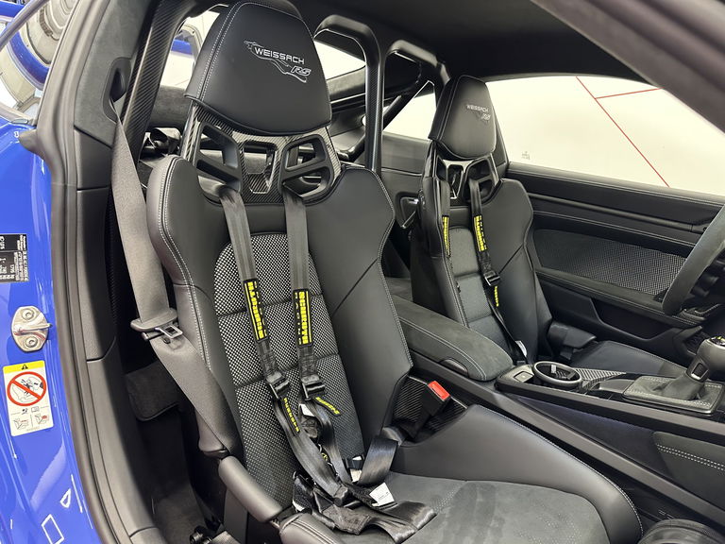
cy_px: 272
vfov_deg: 56.8
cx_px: 362
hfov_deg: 71.6
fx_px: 503
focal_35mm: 24
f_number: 1.78
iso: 640
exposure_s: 1/50
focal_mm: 6.86
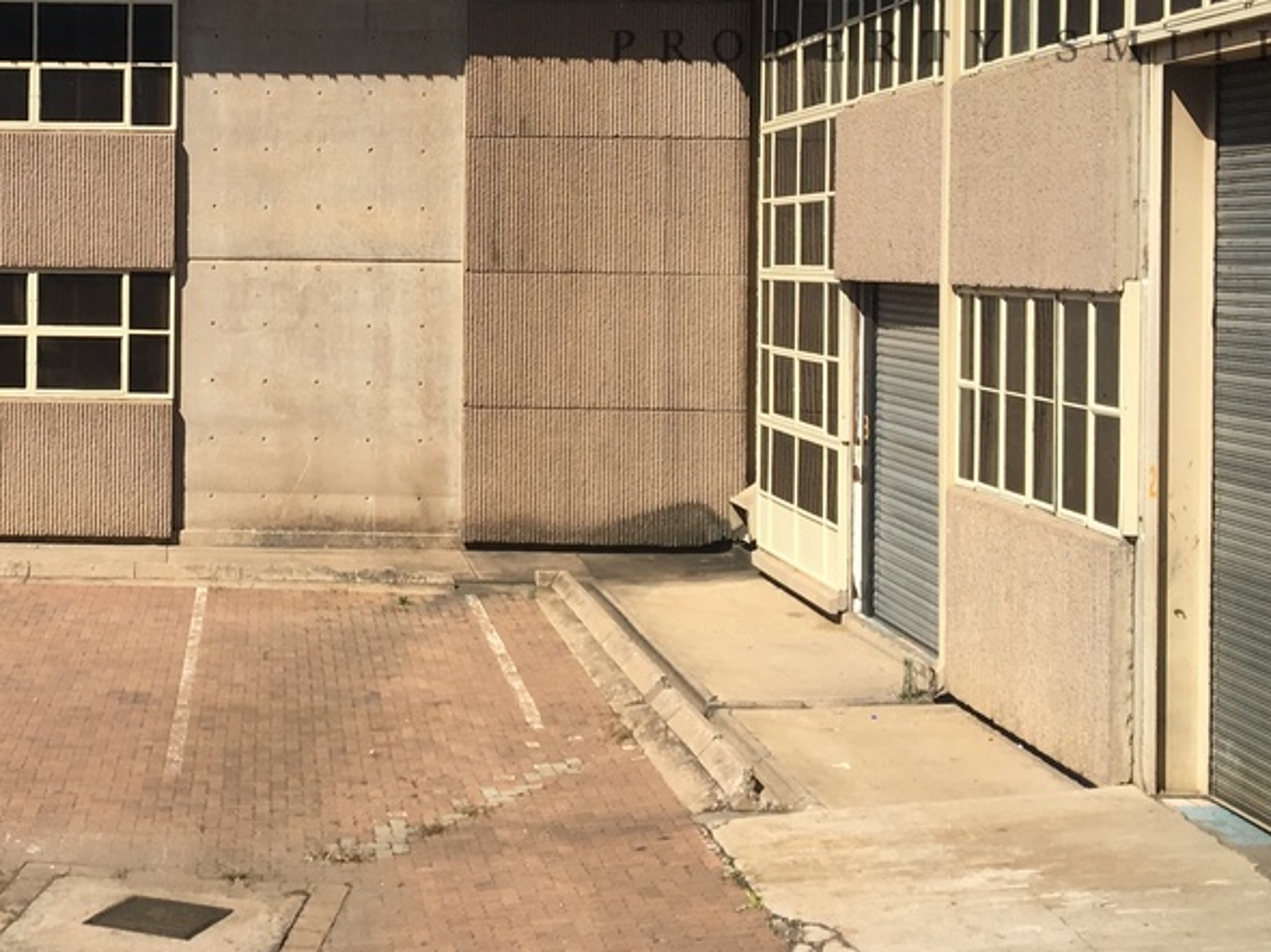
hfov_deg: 31.6
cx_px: 194
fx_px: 2165
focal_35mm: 59
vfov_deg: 24.5
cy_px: 246
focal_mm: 4.15
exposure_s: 1/1789
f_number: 2.2
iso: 25
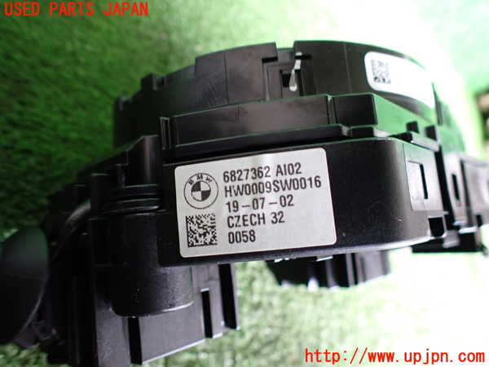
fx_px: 353
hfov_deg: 69.4
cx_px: 244
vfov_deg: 54.9
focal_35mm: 25
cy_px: 184
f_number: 2
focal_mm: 4.5
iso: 400
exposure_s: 1/30
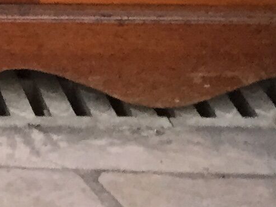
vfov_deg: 7.0
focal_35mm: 191
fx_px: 1523
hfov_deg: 9.5
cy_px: -406
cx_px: -333
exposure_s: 1/30
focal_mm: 4.15
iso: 125
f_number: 2.2
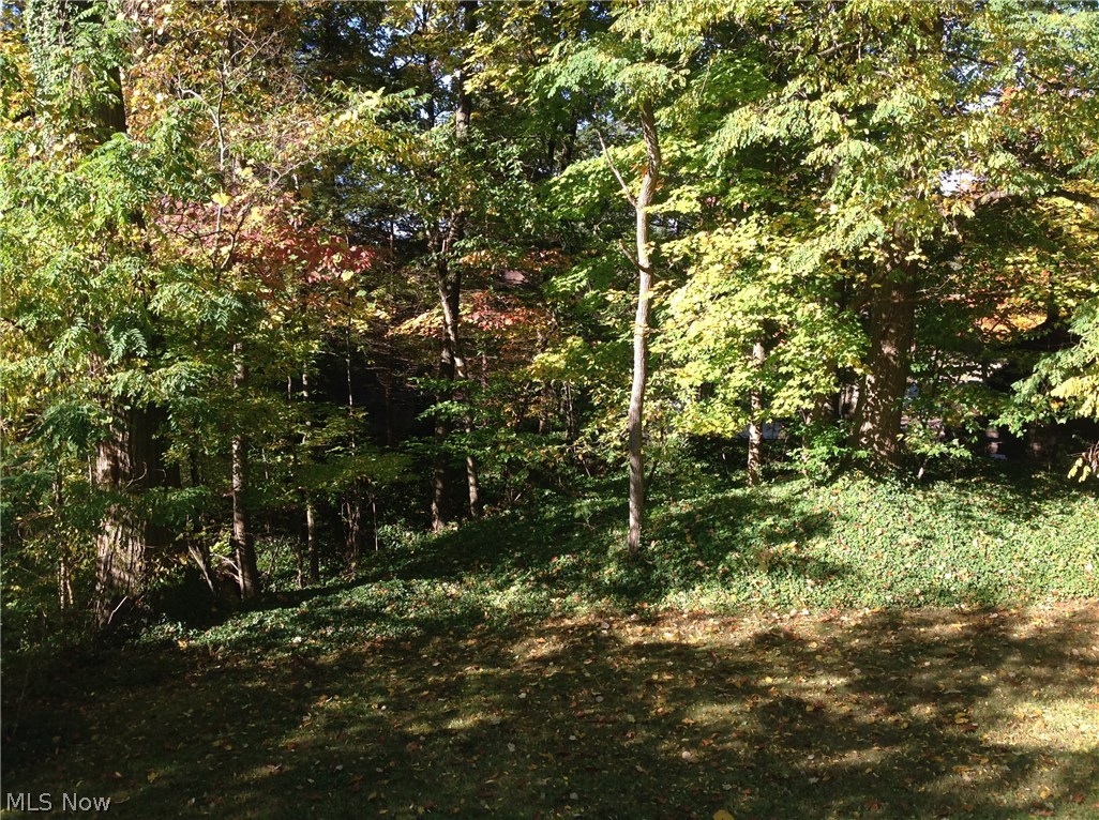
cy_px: 410
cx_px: 550
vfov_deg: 40.6
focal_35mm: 35
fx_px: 1109
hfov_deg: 52.7
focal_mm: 4.28
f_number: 2.4
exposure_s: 1/369
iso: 50
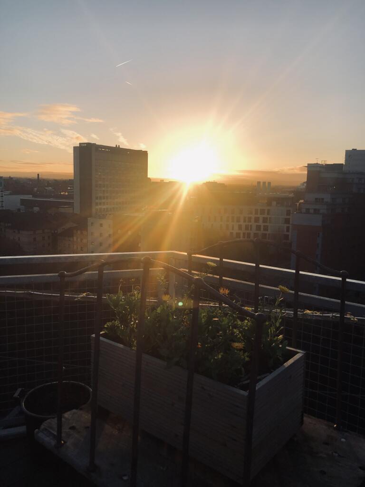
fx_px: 394
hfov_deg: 49.7
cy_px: 244
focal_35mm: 28
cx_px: 182
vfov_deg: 63.4
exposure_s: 1/1297
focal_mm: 3.99
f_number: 1.8
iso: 20
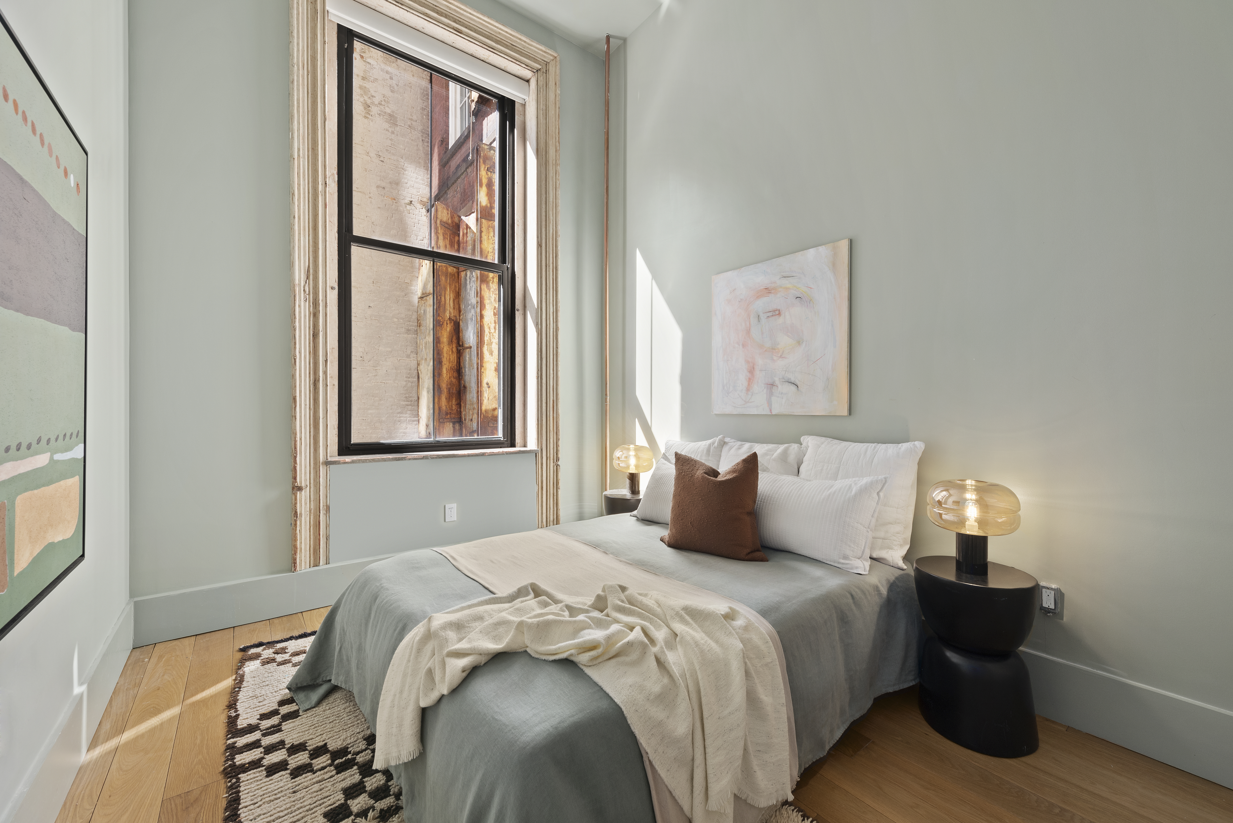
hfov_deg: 104.2
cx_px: 616
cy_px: 412
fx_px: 480
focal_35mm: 14
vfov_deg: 81.3
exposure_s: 1/4
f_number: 11
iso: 250
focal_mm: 14
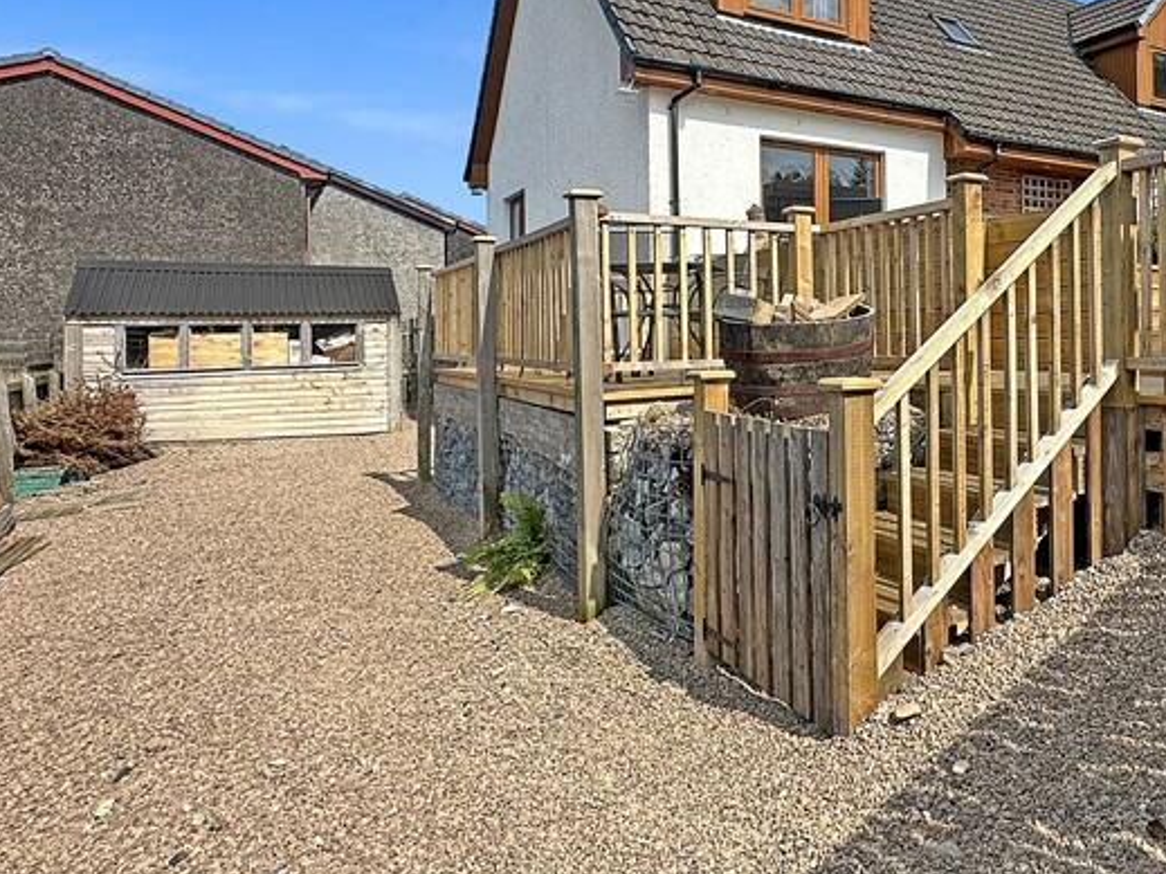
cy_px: 321
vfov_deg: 50.8
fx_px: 909
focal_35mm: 27
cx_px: 932
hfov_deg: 60.1
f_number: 2.2
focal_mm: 2.22
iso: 50
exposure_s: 1/1742
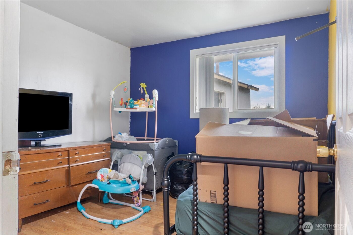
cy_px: 118
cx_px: 176
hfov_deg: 73.8
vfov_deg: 53.1
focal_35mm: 24
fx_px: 235
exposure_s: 5
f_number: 9
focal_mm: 16
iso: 250
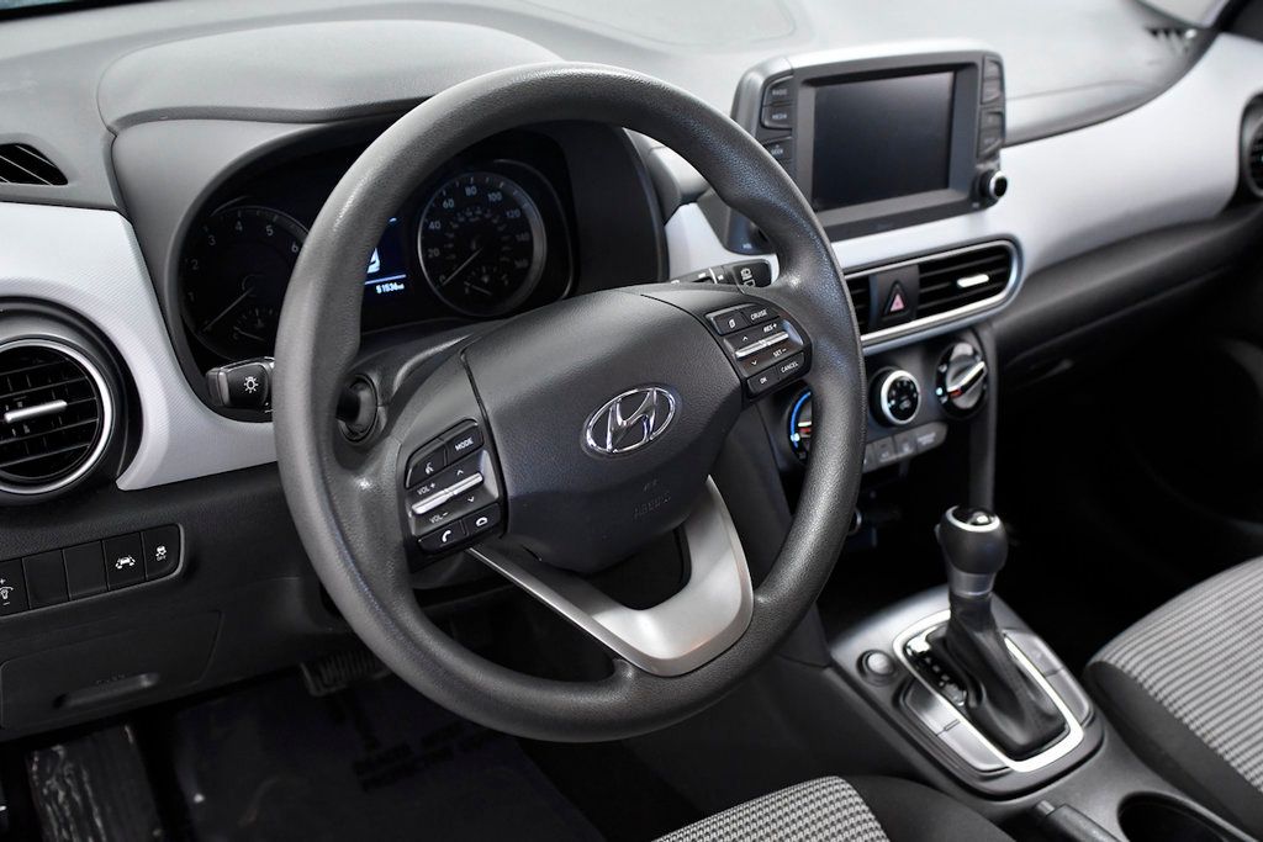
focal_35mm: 36
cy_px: 421
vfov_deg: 36.9
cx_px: 632
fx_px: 1263
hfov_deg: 53.1
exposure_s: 1/400
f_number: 3.5
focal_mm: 24
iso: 2500
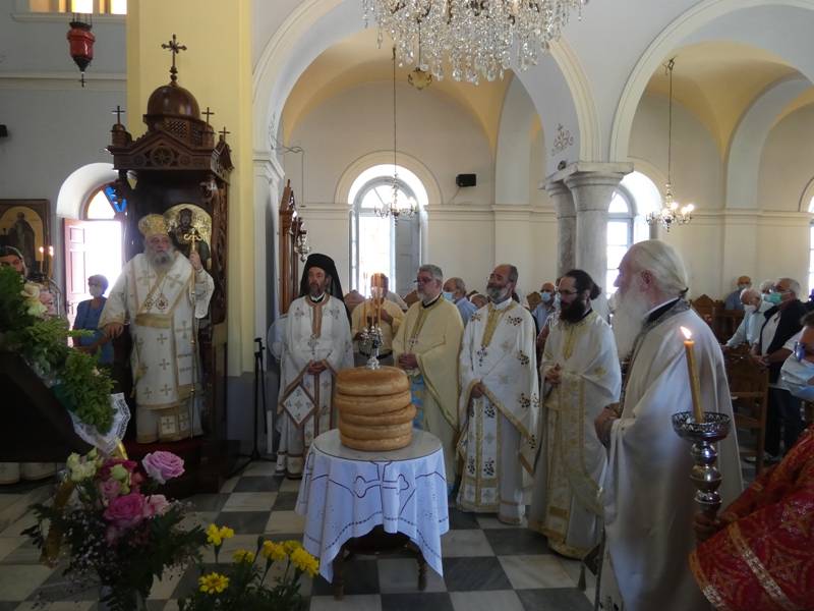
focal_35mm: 22
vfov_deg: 61.1
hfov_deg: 76.4
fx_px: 517
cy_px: 306
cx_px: 407
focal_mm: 4
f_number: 2.9
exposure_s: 1/60
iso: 320
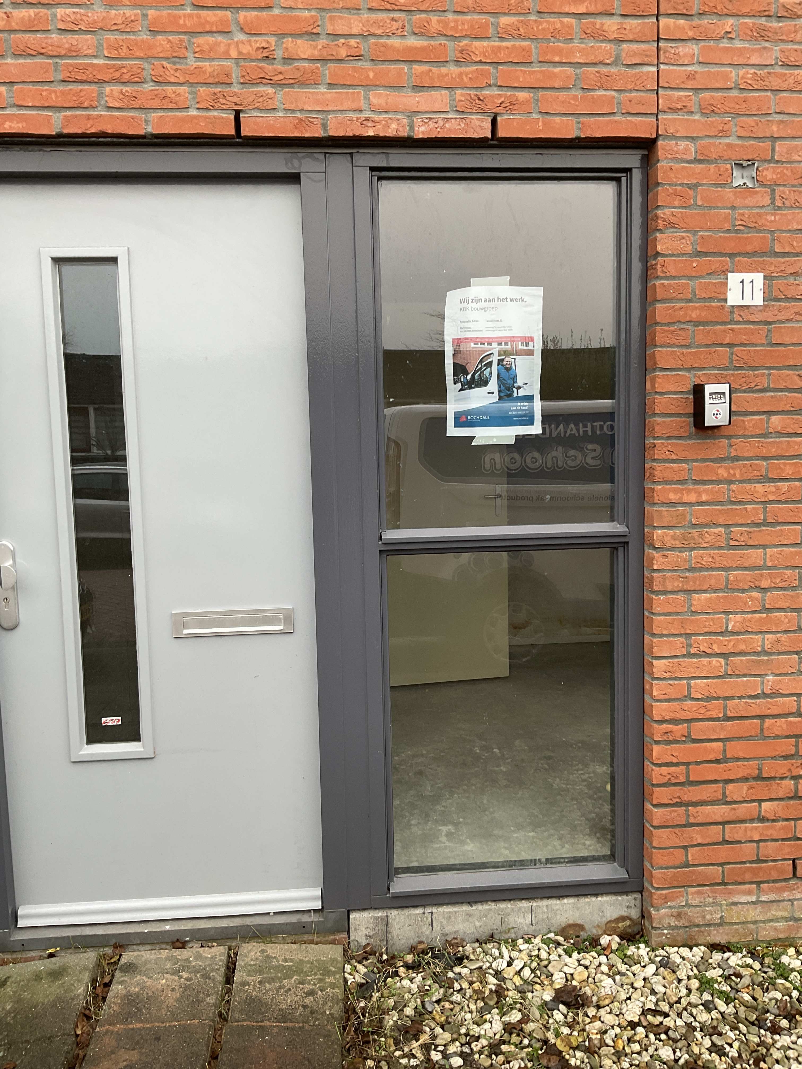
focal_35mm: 29
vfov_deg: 61.7
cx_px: 401
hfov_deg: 48.2
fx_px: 896
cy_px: 534
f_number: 1.8
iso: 40
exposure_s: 1/100
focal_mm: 3
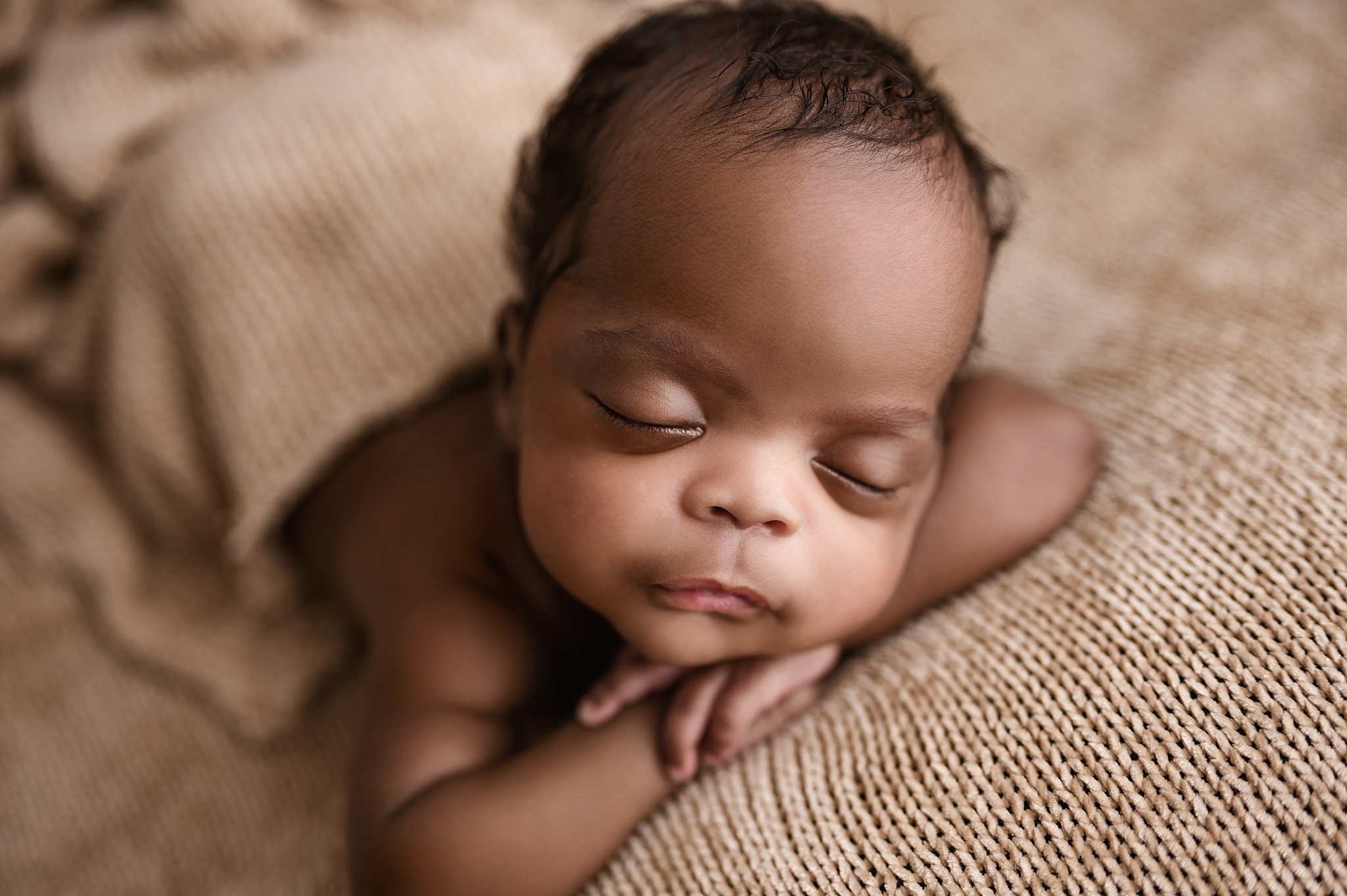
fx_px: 1870
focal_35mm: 50
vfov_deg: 27.0
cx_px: 674
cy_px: 448
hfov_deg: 39.6
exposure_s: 1/160
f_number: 2
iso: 200
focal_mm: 50
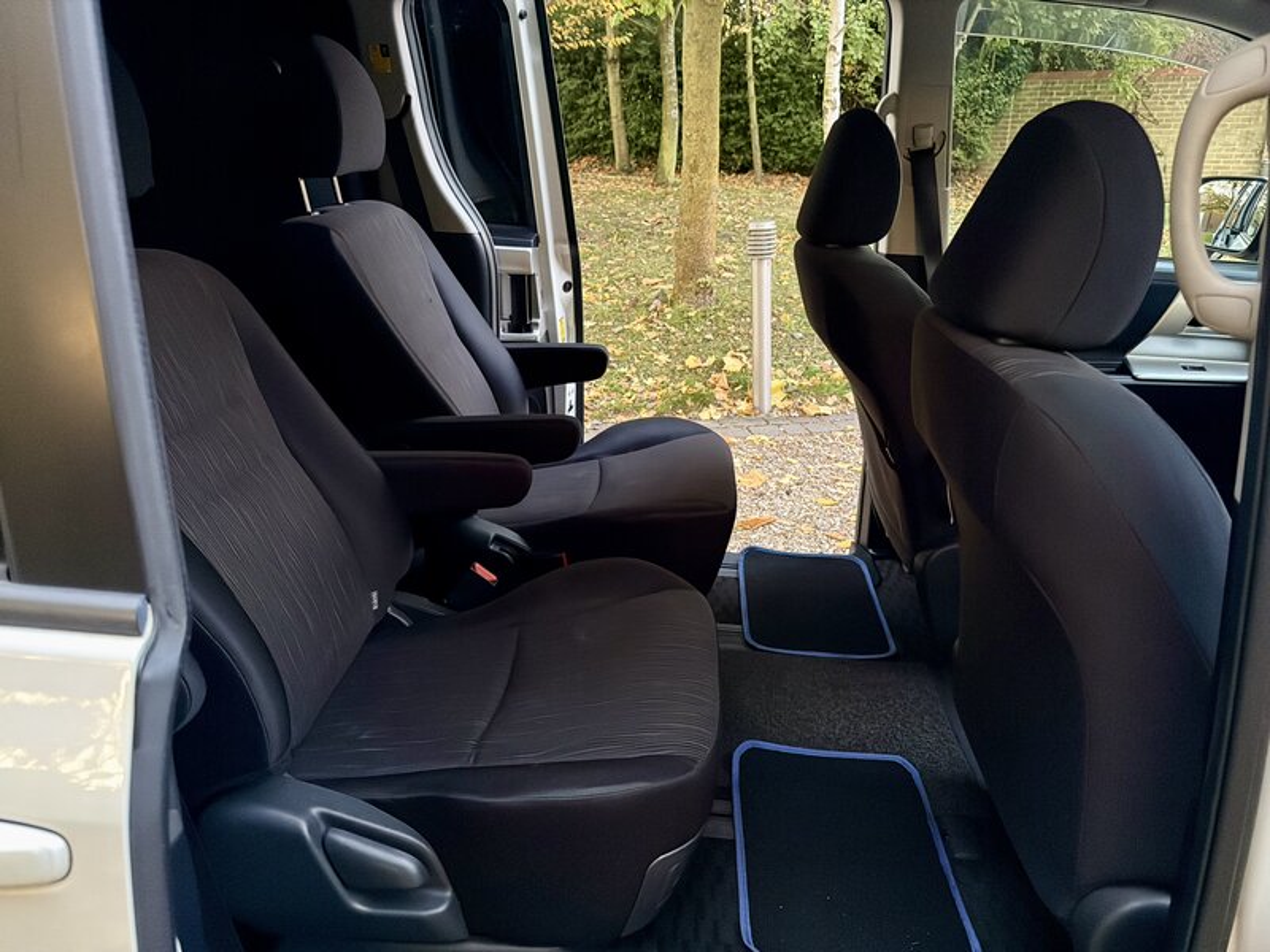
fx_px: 881
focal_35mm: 24
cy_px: 476
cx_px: 635
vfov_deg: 56.8
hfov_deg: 71.6
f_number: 1.78
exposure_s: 1/30
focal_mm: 6.76
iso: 800
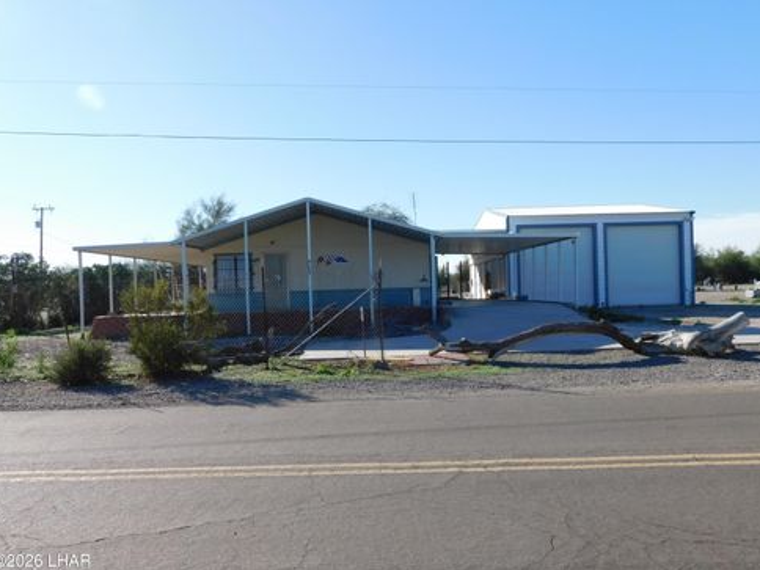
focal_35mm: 31
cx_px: 385
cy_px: 293
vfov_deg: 45.4
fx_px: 681
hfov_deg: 58.3
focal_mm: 5.3
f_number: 3.2
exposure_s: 1/1000
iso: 125
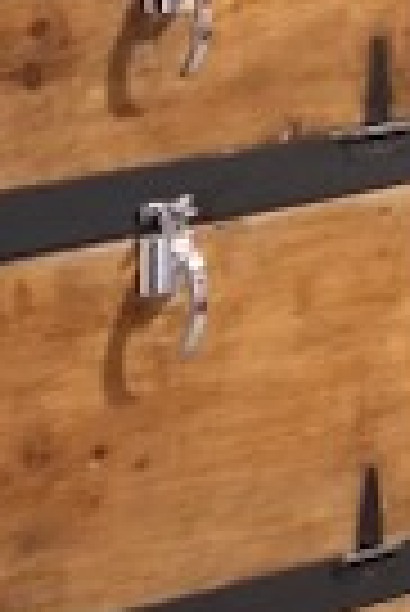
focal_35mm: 234
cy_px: 198
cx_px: 216
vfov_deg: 8.8
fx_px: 3987
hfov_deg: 5.9
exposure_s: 1/125
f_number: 4
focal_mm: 35
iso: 3200
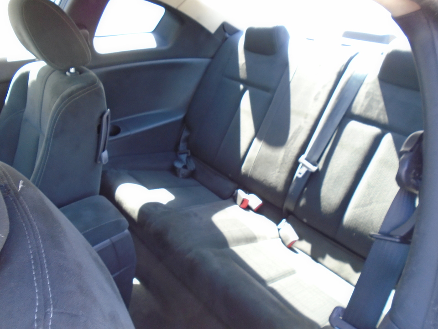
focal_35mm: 26
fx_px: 329
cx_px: 219
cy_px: 164
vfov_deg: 53.1
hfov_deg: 67.3
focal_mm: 4.6
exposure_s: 1/30
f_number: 3.2
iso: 200
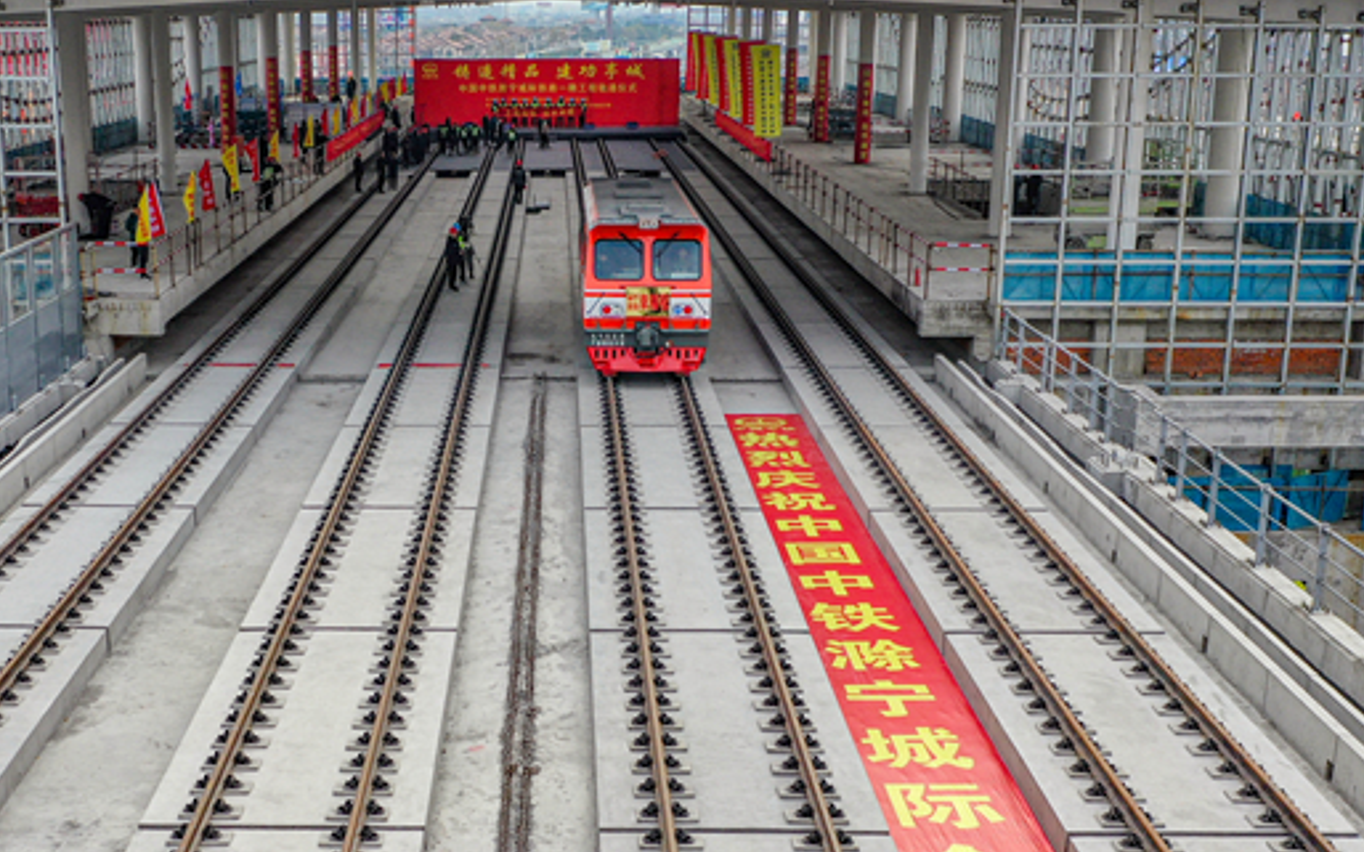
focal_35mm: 50
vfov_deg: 25.8
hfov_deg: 40.0
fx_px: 1858
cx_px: 499
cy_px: 518
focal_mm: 10.26
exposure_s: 1/400
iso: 100
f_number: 4.5
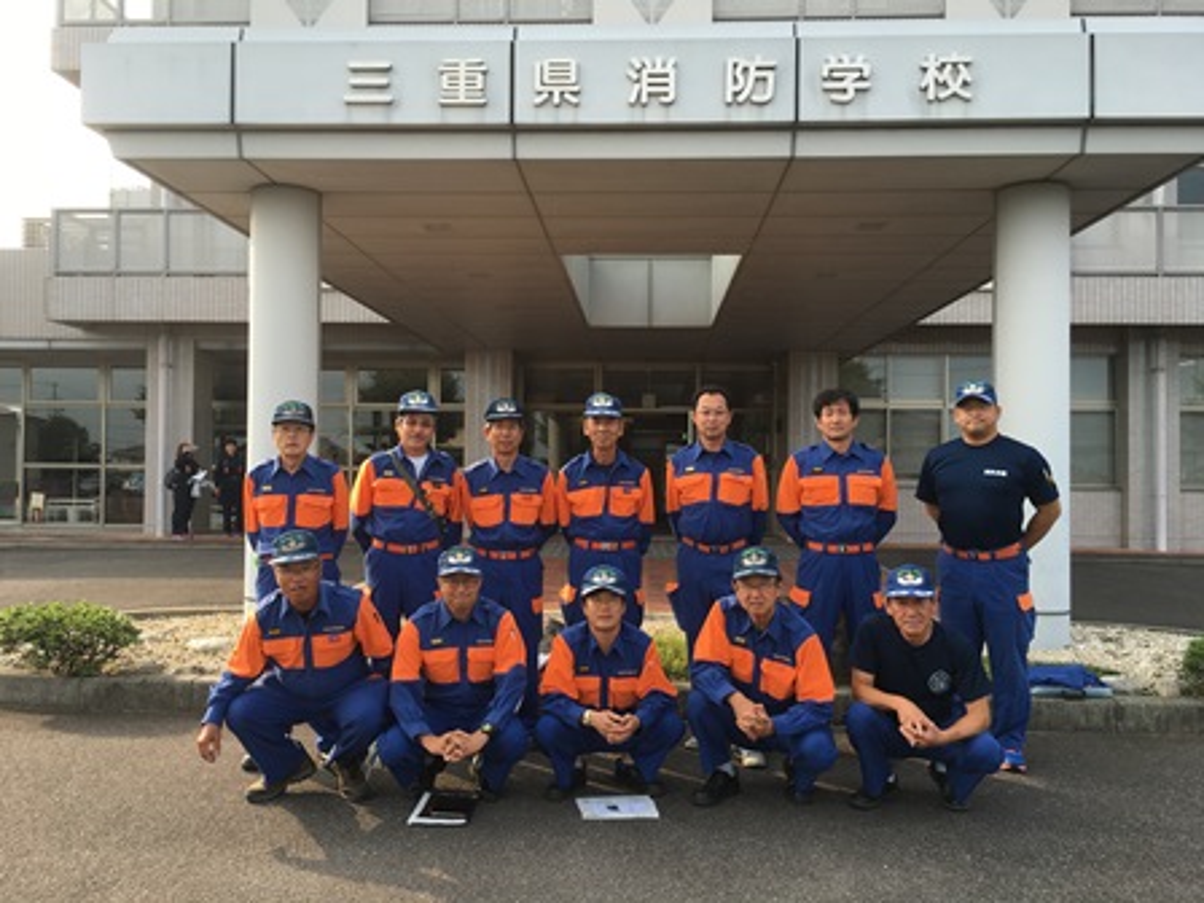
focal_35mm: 29
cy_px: 452
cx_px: 602
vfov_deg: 48.2
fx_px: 1009
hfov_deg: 61.7
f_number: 2.2
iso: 25
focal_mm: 4.15
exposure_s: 1/353
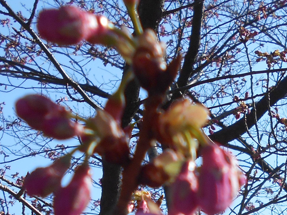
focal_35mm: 80
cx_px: 238
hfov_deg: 24.0
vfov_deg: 17.2
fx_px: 663
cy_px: 285
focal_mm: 4.6
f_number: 3.2
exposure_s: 1/800
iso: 80
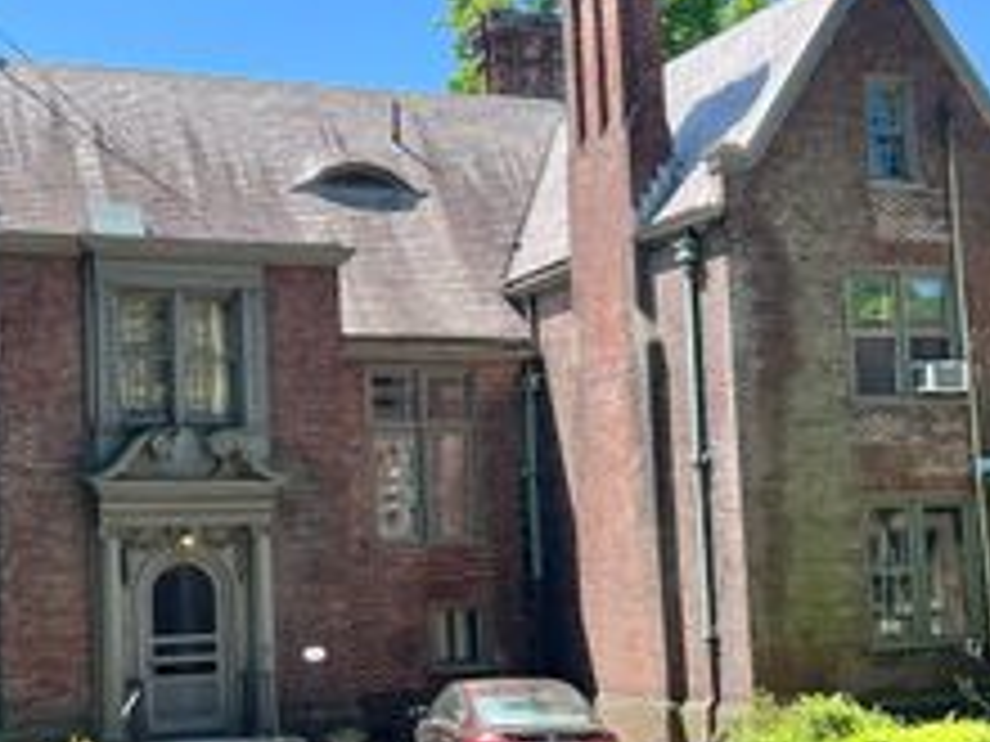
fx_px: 1687
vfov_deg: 24.8
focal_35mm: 59
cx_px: 292
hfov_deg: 32.3
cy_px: 420
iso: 50
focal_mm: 5.7
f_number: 1.5
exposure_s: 1/1779
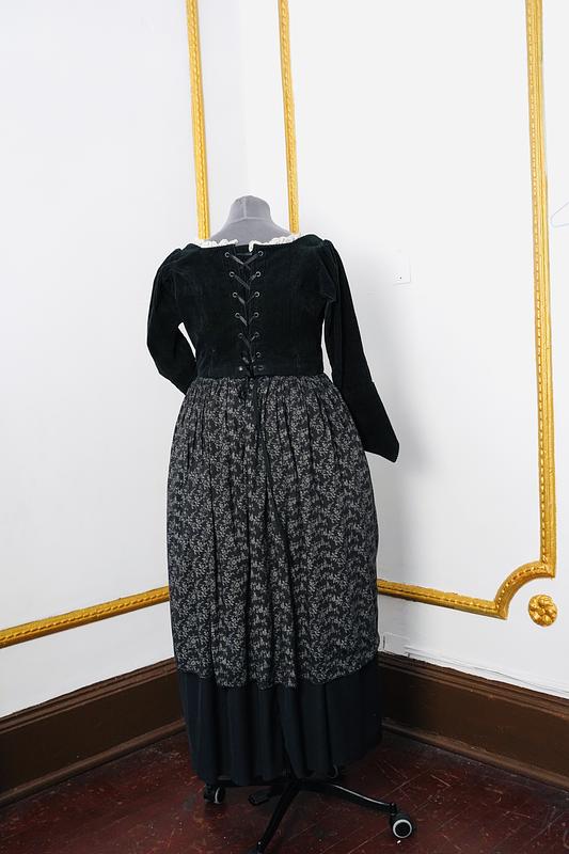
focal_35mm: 37
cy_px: 427
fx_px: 878
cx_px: 284
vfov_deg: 51.9
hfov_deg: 35.9
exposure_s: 1/160
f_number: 5
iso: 4000
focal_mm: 37
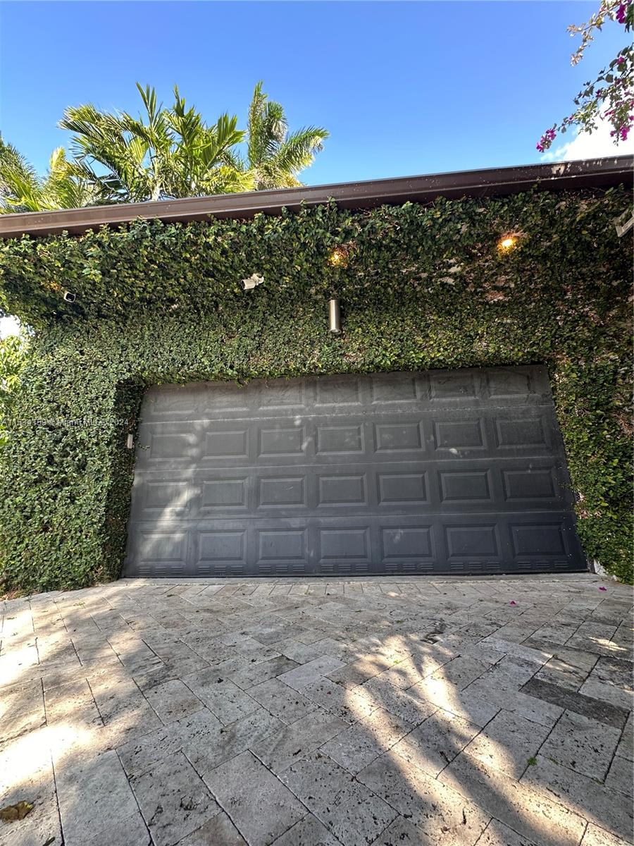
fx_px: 342
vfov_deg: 102.1
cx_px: 317
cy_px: 423
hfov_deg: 85.7
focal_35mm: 14
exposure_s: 1/99
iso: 50
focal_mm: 2.22
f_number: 2.2
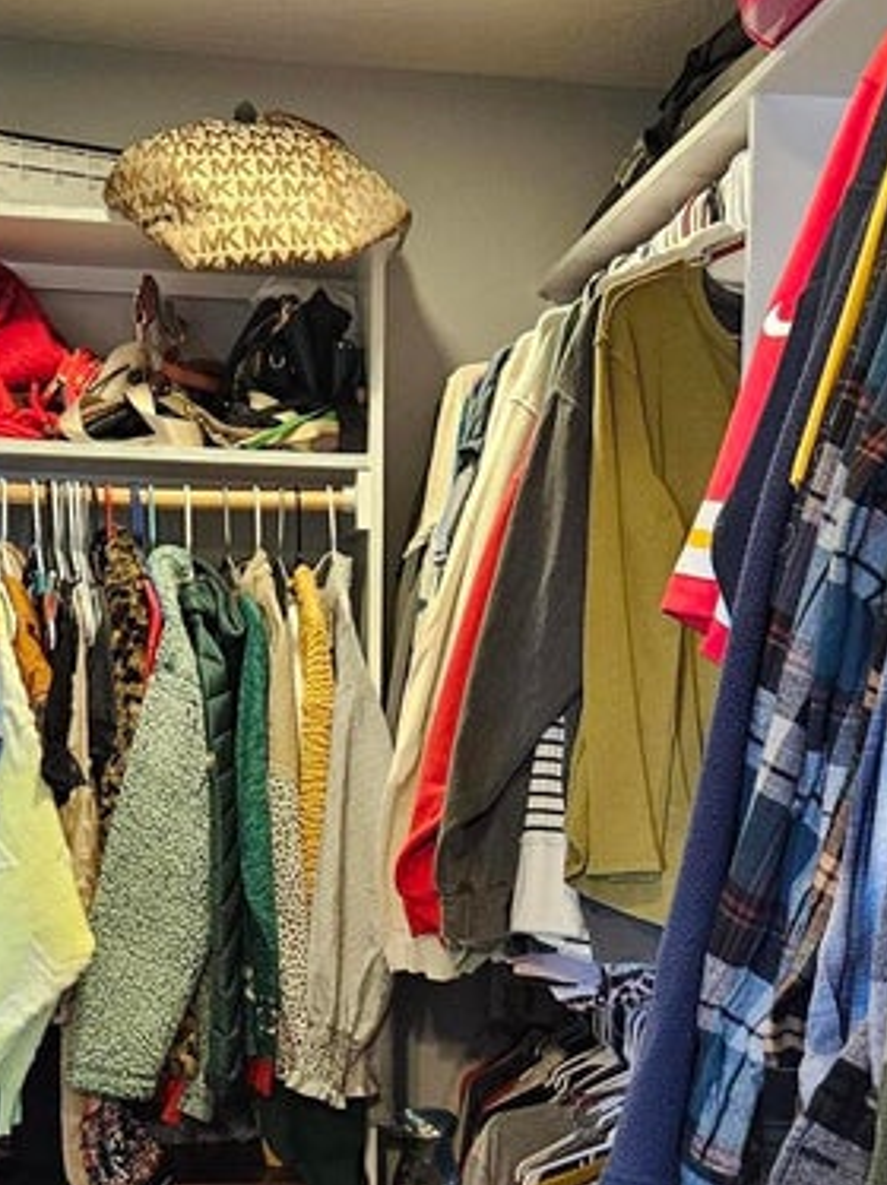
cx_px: 561
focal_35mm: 63
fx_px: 2155
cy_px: 932
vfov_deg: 30.1
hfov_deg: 23.2
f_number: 1.8
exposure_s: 1/40
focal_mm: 5.4
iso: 640
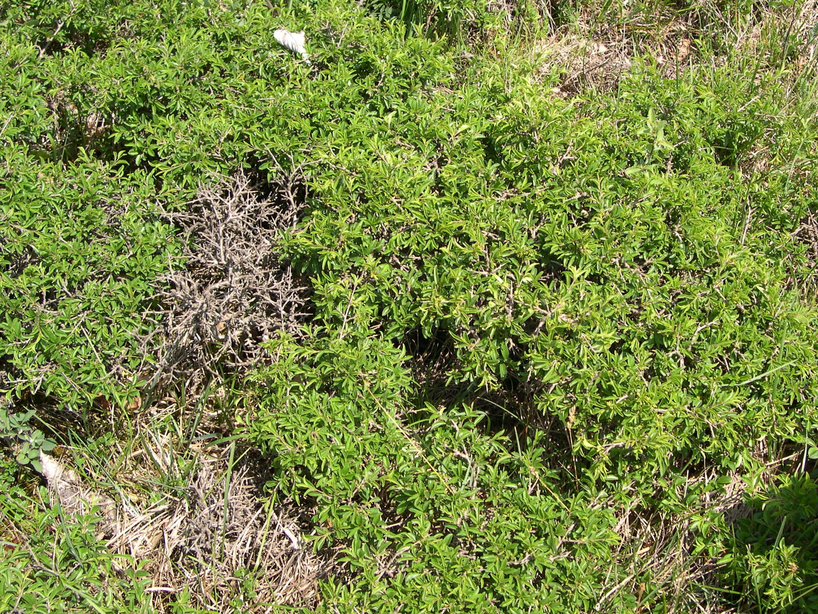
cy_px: 307
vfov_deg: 37.7
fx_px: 898
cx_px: 409
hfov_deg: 49.0
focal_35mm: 38
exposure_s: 1/86
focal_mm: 8
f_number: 7.6
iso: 100
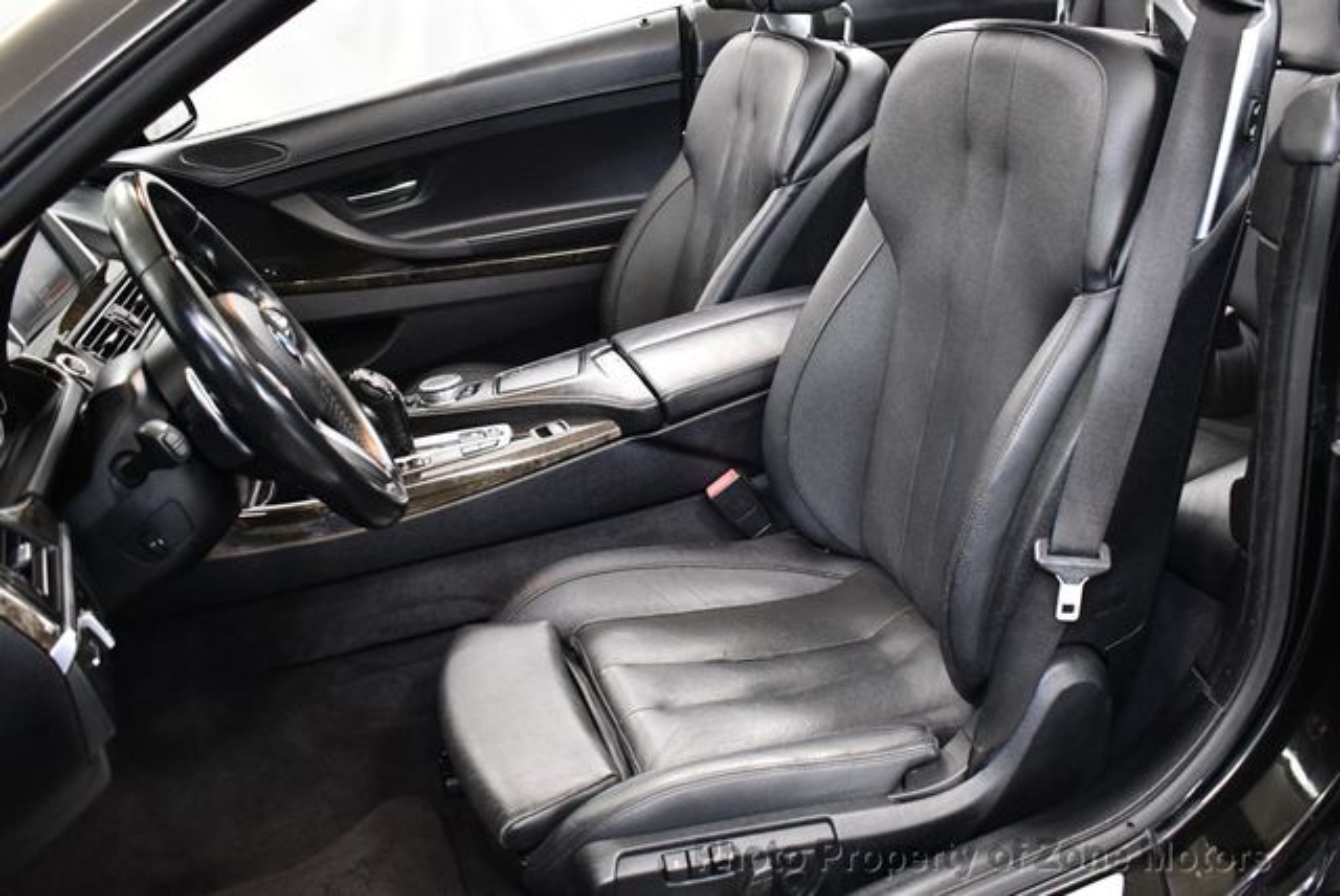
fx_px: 1341
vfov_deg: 36.9
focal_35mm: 36
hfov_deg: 53.1
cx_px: 670
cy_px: 448
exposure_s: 1/100
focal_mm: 18
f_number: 3.5
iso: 3200
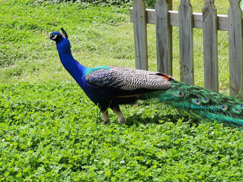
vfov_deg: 12.3
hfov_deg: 16.4
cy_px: 91
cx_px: 122
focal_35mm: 120
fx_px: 842
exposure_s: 1/320
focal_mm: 21.4
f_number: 4.2
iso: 100
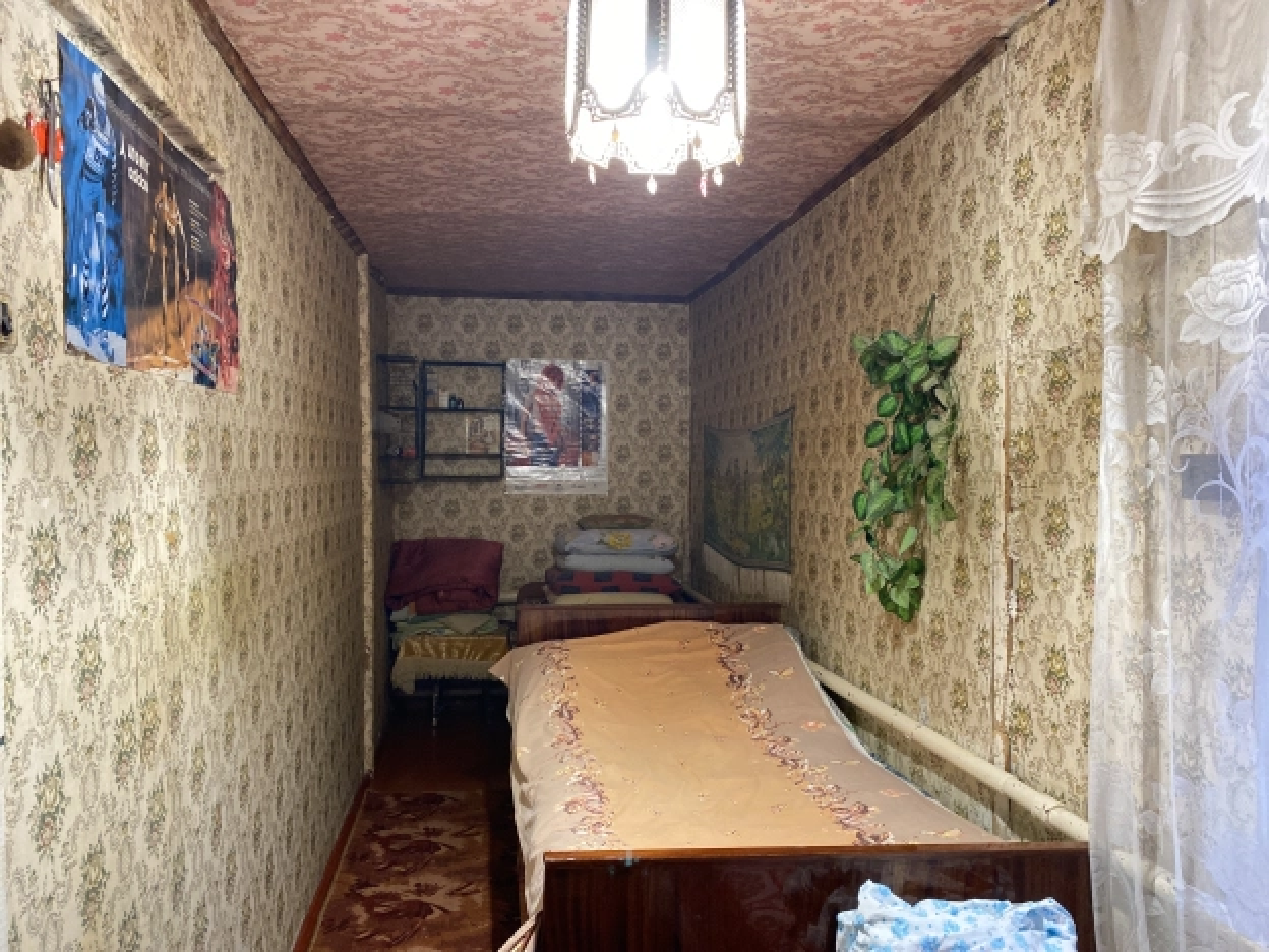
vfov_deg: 53.1
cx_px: 634
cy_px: 476
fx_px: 953
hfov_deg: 67.3
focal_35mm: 26
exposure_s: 1/33
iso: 400
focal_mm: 4.25
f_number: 1.8
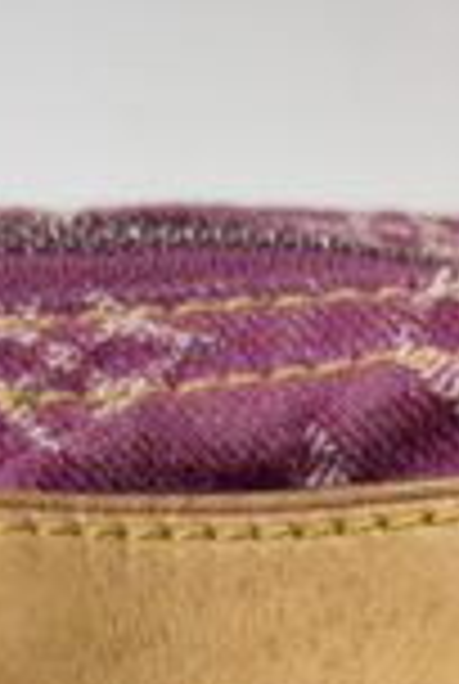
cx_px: 594
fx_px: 2494
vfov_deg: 14.5
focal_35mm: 131
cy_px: 1040
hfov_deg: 10.3
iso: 100
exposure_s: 1/120
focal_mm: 6.76
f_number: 1.78
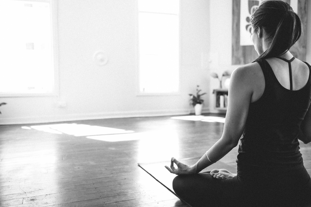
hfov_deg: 54.5
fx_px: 302
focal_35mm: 35
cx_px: 156
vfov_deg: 37.8
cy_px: 104
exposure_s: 1/160
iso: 500
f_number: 2.8
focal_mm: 35
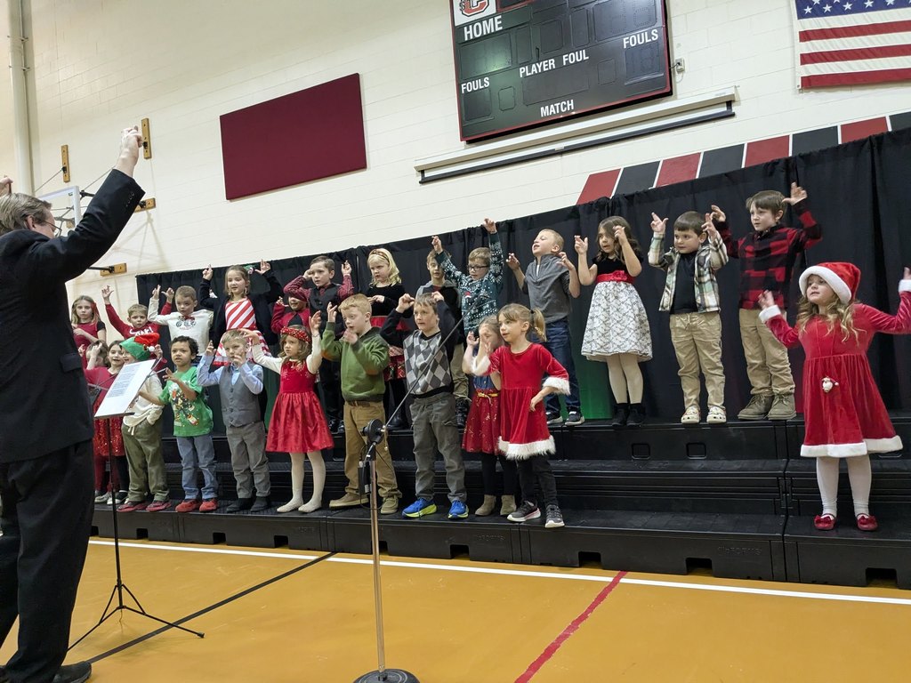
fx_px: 711
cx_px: 456
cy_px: 342
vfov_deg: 51.4
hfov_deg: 65.3
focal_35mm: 27
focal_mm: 4.38
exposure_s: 1/120
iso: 608
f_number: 1.73
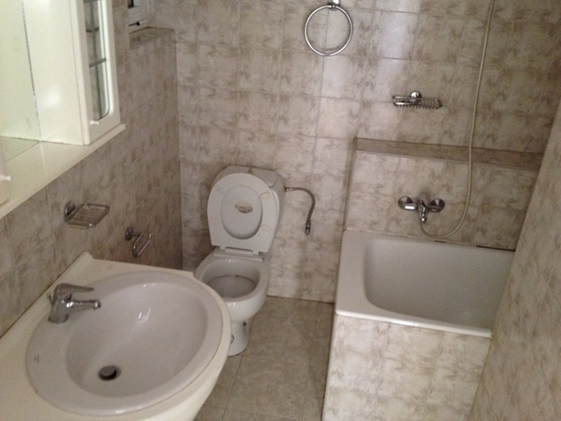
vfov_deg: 40.7
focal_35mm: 35
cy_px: 210
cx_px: 280
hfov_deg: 52.6
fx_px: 567
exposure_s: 1/15
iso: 400
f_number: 2.4
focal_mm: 4.28
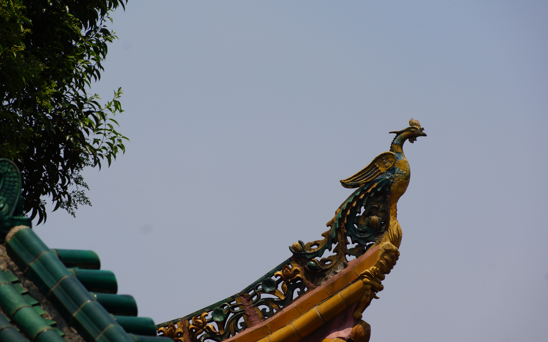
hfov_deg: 6.9
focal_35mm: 306
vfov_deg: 4.3
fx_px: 4570
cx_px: 274
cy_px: 173
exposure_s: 1/400
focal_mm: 200
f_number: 10
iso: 100
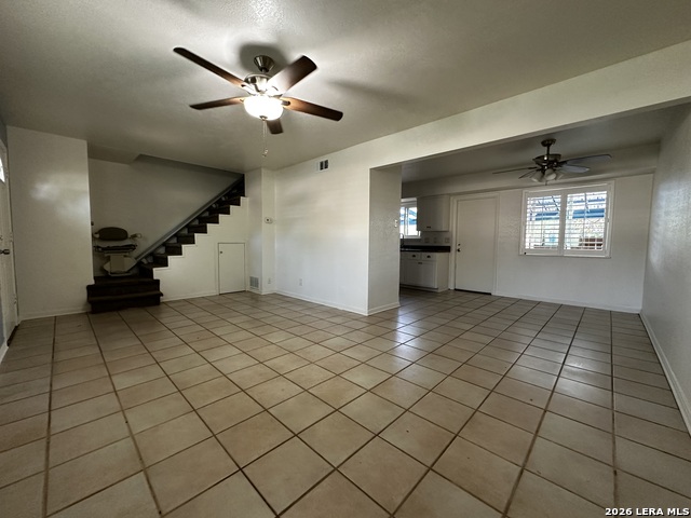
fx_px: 279
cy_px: 259
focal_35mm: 14
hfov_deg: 102.1
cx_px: 346
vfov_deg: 85.7
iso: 320
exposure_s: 1/86
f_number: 2.2
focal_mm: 2.22
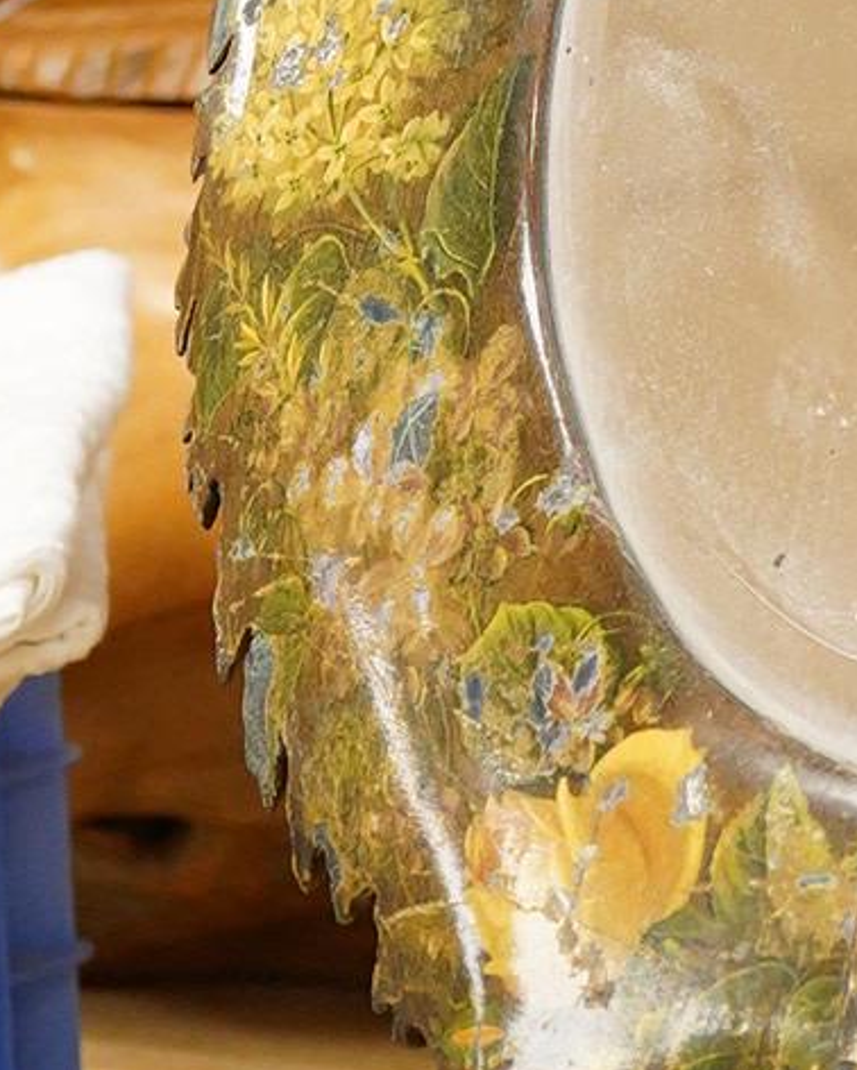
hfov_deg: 8.7
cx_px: 952
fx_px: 5576
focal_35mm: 176
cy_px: 213
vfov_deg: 10.9
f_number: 3.5
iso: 2500
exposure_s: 1/320
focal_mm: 30
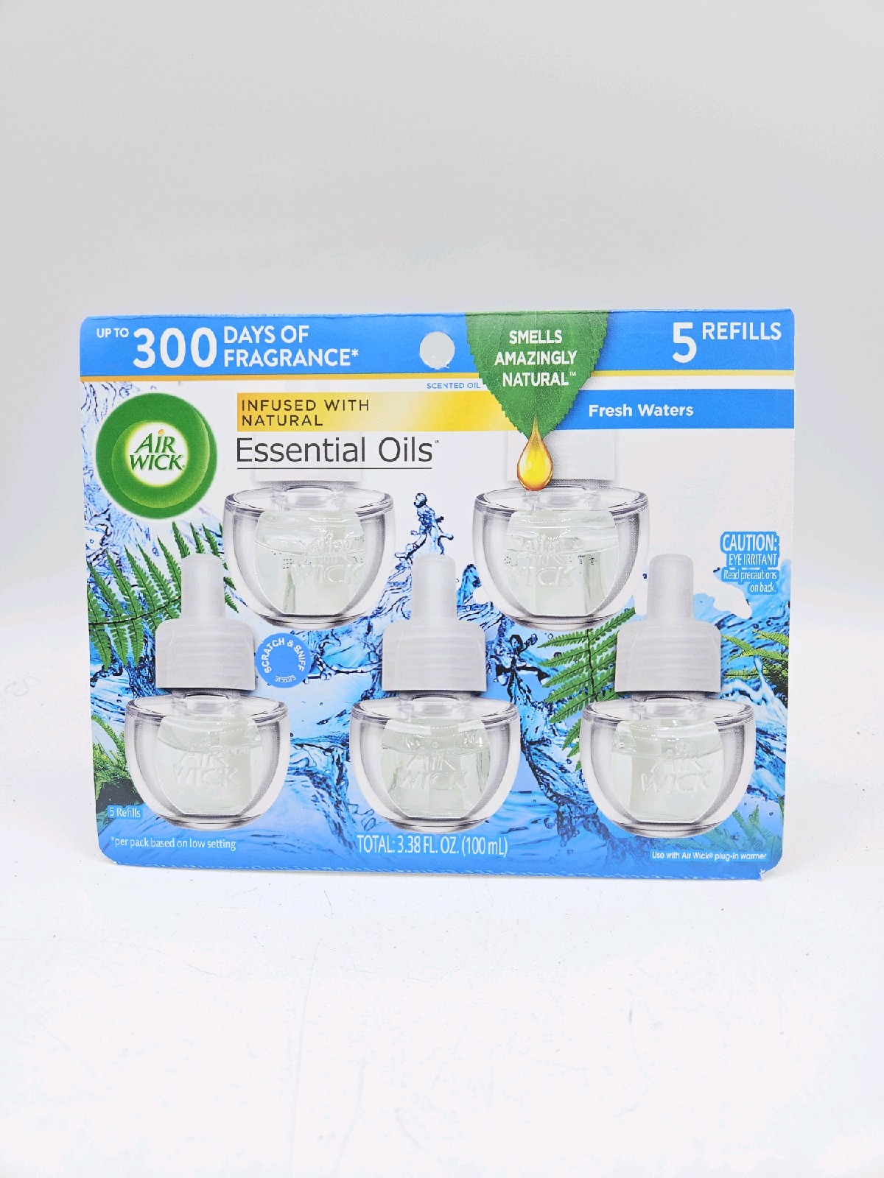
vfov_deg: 73.9
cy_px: 589
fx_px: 783
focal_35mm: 23
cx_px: 442
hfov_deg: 58.9
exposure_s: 1/278
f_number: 1.8
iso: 25
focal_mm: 5.4
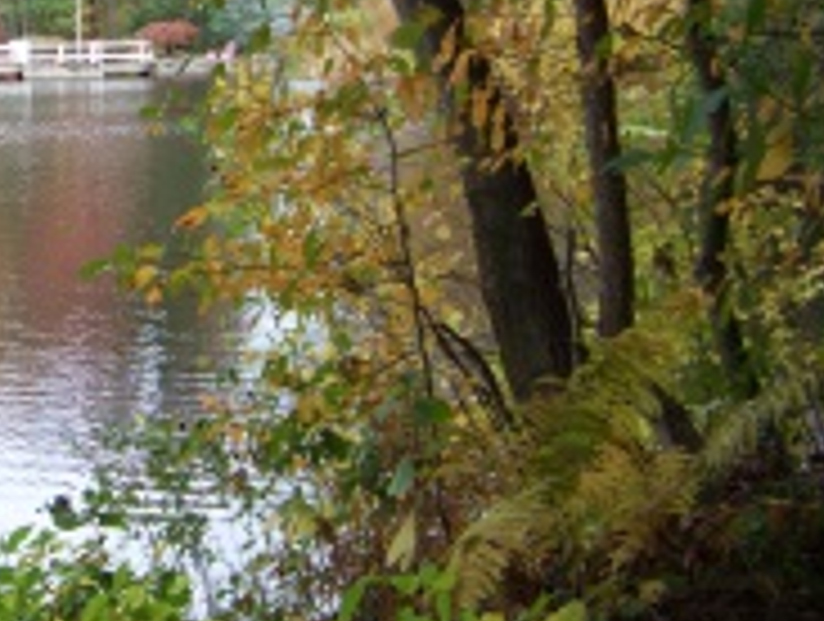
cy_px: 124
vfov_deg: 20.0
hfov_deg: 25.4
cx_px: 9
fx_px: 1741
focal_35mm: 73
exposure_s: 1/100
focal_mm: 5.85
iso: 65
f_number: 2.8
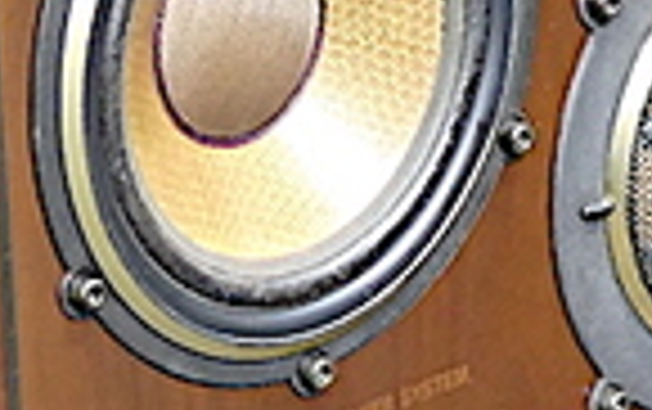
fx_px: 5871
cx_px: 755
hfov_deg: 6.3
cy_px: 455
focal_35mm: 330
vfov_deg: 4.0
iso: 200
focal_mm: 8.4
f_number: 4
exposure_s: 1/2
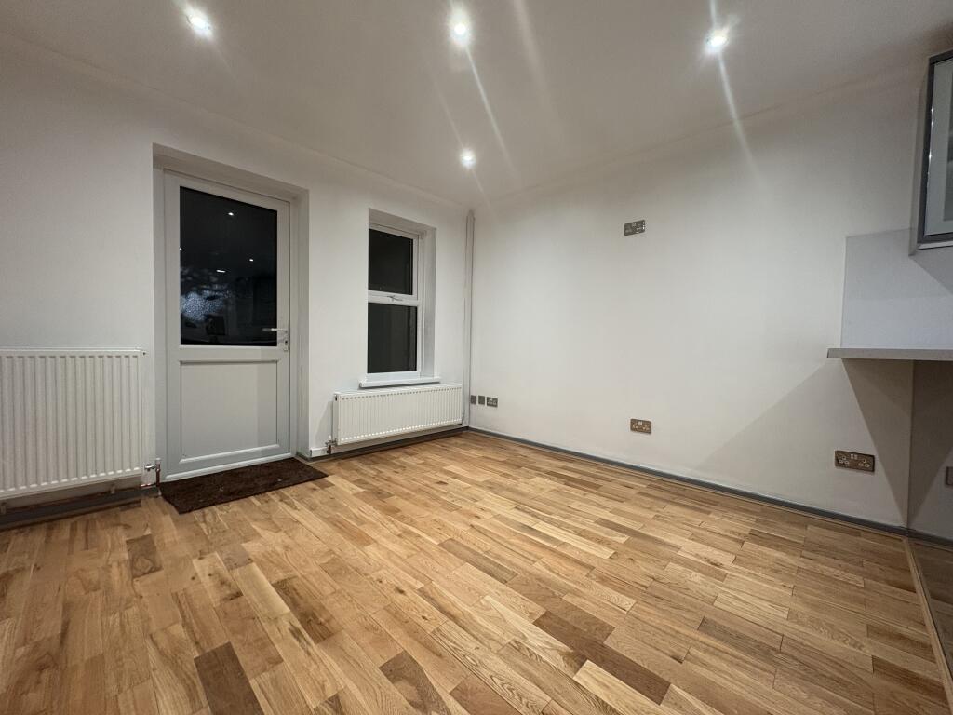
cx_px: 476
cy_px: 358
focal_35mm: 14
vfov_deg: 85.7
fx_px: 385
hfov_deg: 102.1
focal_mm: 2.22
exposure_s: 1/50
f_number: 2.2
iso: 160
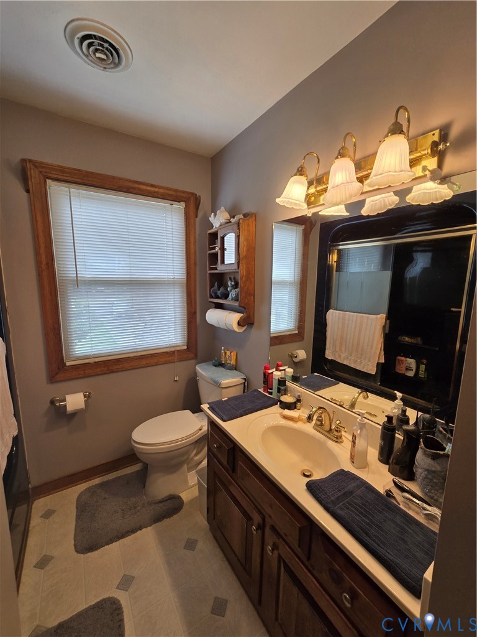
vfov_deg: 106.2
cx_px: 238
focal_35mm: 13
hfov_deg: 89.9
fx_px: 239
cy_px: 318
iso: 125
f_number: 2.2
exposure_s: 1/60
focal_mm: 2.2
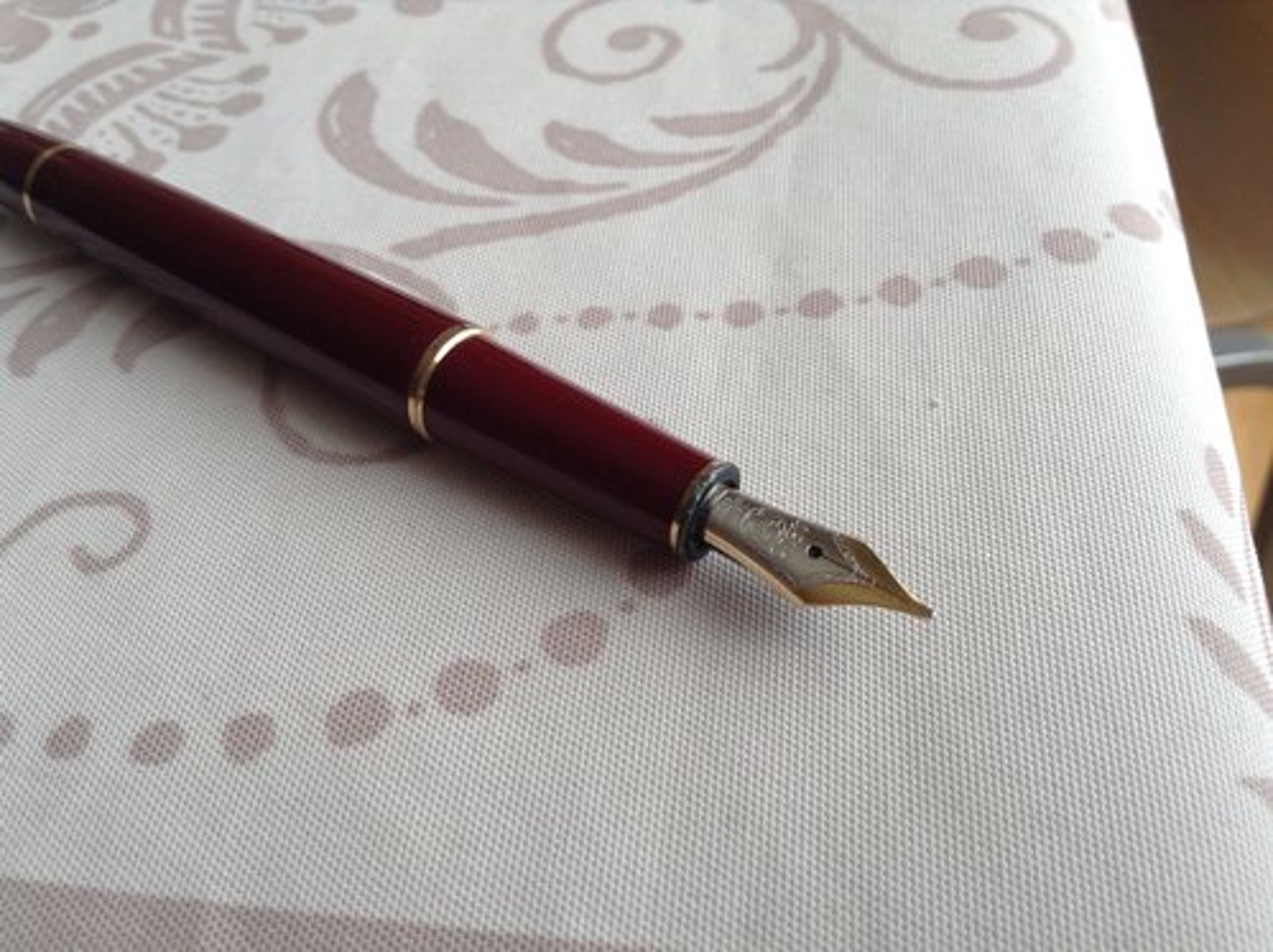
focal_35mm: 33
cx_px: 636
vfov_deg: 42.9
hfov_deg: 55.4
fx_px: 1212
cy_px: 476
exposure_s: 1/30
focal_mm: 3.3
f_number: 2.4
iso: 32
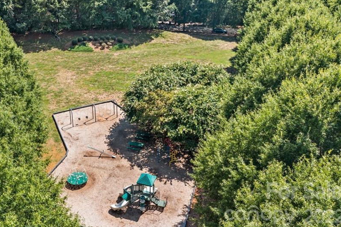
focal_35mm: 36
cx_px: 133
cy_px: 98
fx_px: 341
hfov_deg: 52.7
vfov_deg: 36.8
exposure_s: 1/240
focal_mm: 10.26
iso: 100
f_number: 5
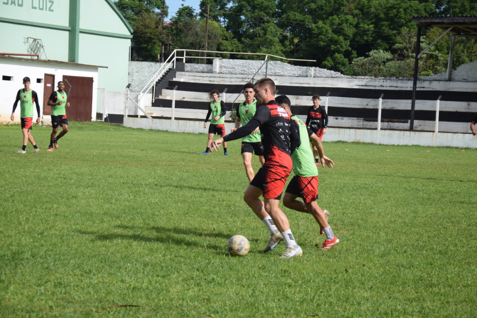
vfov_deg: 11.4
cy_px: 159
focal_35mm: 120
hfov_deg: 17.1
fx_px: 1590
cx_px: 238
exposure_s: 1/640
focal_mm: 80
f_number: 6.3
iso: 200
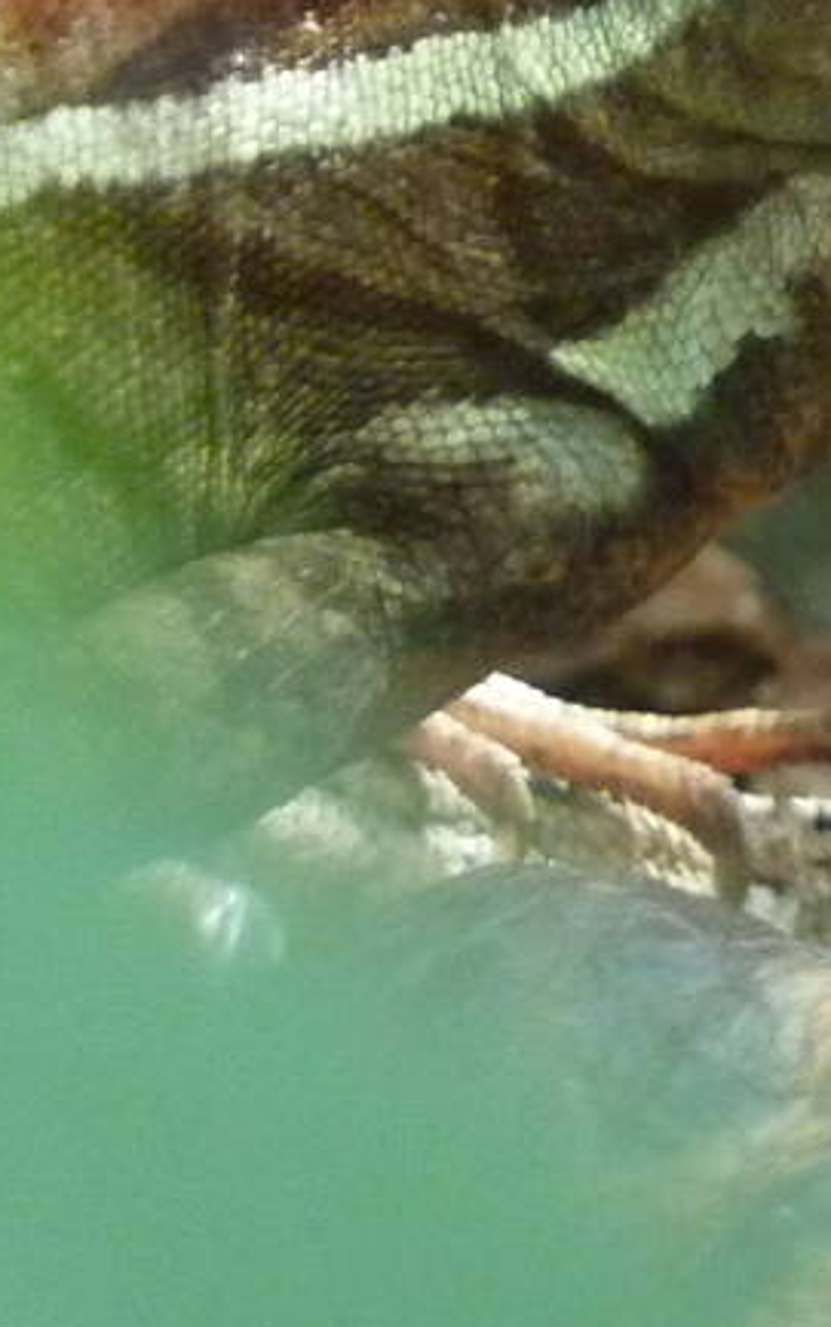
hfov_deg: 1.2
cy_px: -175
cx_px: 2119
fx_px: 39422
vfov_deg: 1.9
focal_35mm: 1089
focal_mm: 45.7
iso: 400
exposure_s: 1/100
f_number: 4.8
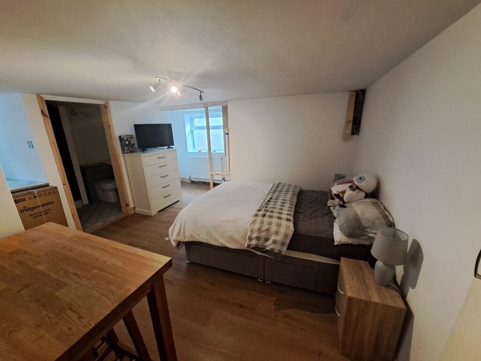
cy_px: 180
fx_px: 181
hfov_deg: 106.2
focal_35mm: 13
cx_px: 240
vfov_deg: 89.9
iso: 200
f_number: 2.2
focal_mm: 1.74
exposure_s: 1/50
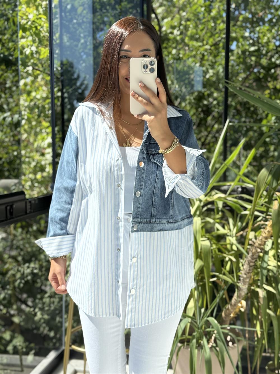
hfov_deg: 30.3
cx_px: 140
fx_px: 518
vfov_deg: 39.7
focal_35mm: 48
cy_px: 187
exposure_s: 1/1085
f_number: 1.78
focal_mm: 6.76
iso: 64
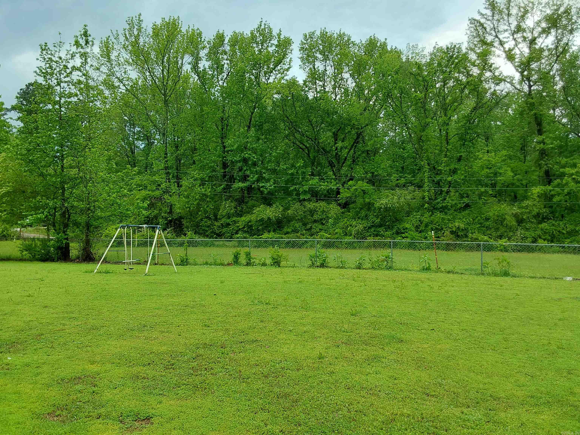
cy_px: 218
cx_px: 290
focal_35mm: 28
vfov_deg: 49.7
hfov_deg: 63.4
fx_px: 469
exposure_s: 1/551
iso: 50
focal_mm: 2.91
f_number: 1.9
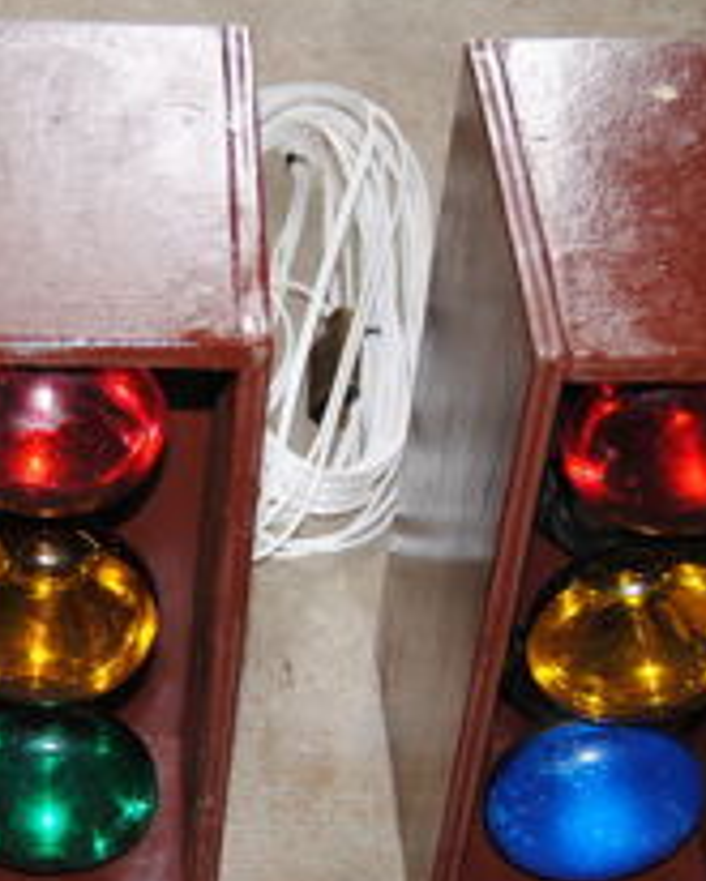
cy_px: 627
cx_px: 60
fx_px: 2740
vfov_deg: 18.2
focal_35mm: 105
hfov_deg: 14.5
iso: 200
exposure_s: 1/60
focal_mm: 32
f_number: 4.5
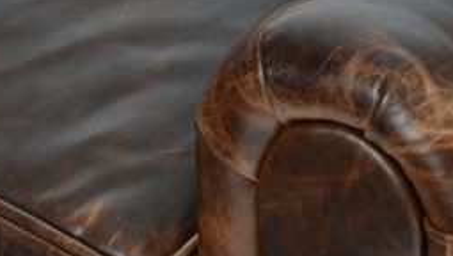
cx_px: 279
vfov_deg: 4.0
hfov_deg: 7.1
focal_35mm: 303
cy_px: 180
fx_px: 3643
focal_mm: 105
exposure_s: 1/60
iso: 160
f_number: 6.3
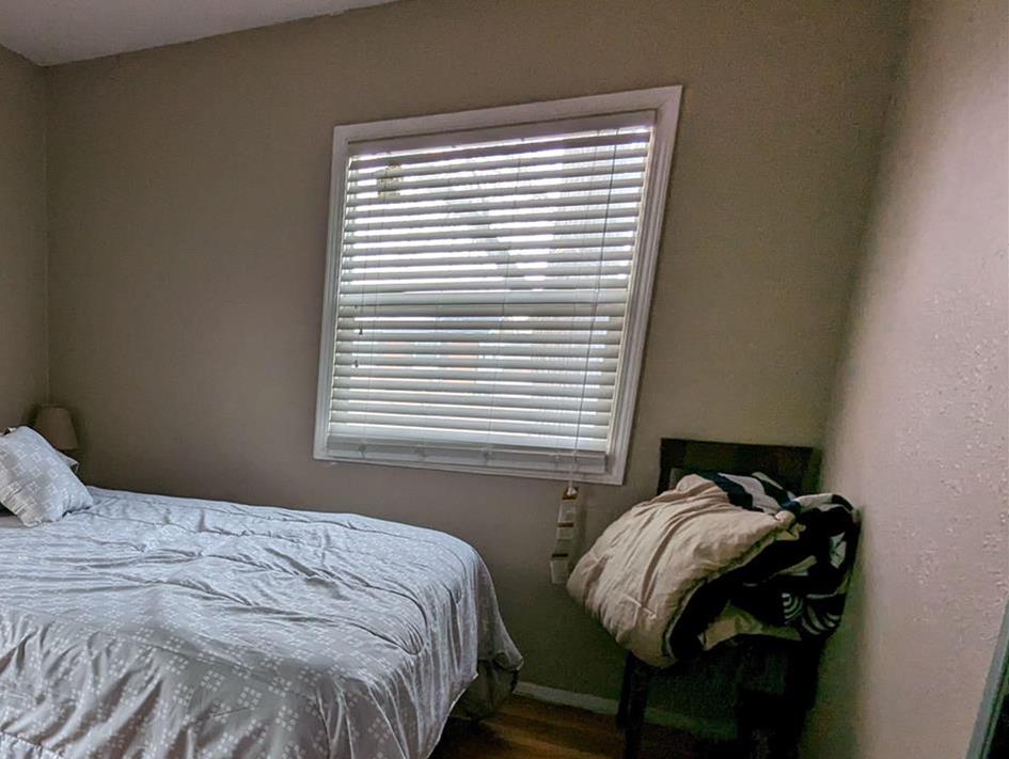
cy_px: 538
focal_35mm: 27
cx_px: 159
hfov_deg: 58.6
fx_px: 788
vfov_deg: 50.0
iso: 82
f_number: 2.2
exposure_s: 1/60
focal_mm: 2.35
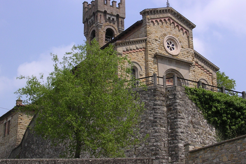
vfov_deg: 21.5
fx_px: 431
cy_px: 66
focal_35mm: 63
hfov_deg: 31.9
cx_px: 131
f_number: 6.4
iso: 100
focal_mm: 8
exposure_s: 1/312
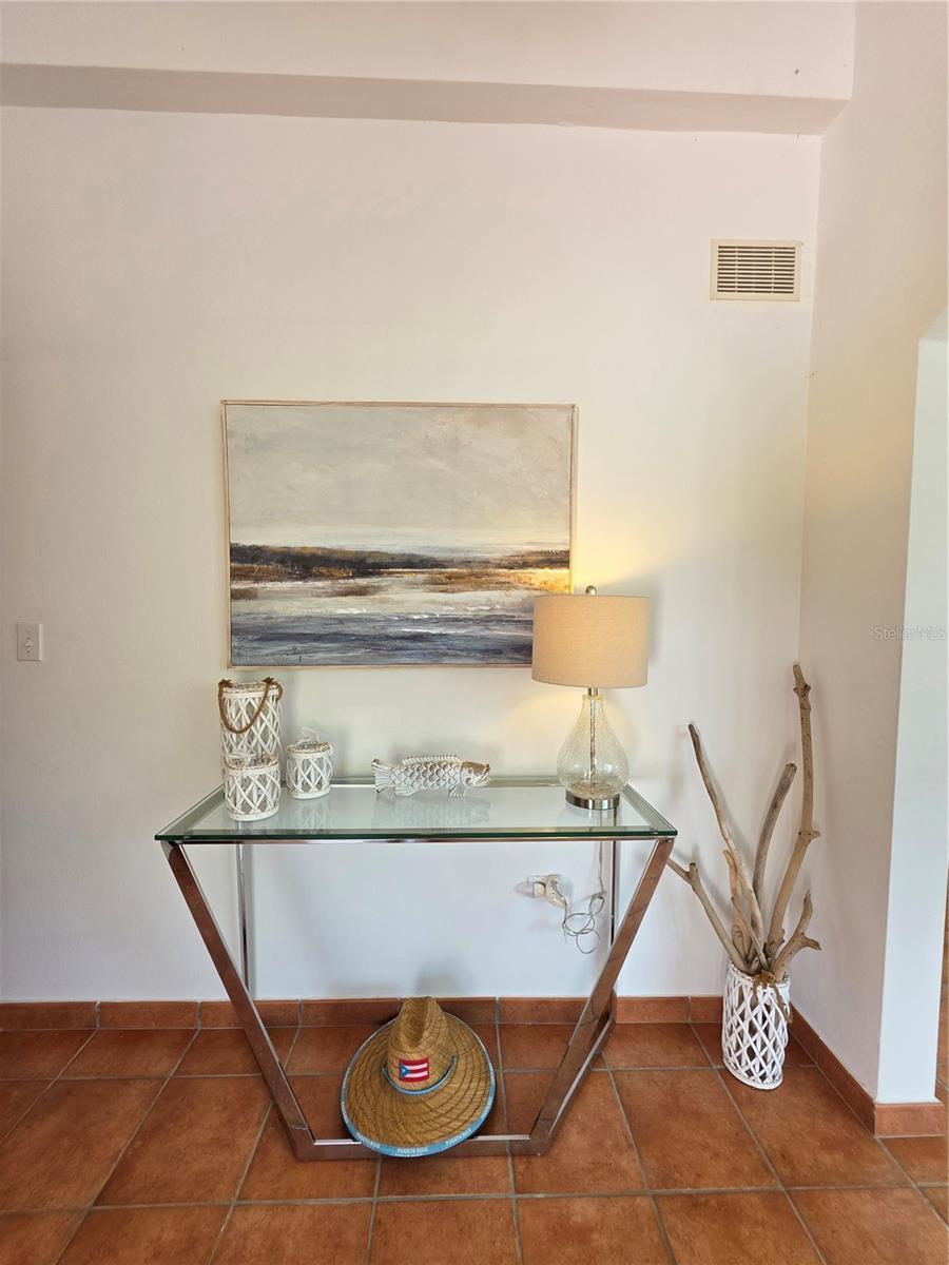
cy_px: 632
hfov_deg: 89.9
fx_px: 475
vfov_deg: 106.2
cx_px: 474
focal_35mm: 13
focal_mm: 2.2
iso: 80
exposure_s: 1/120
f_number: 1.9
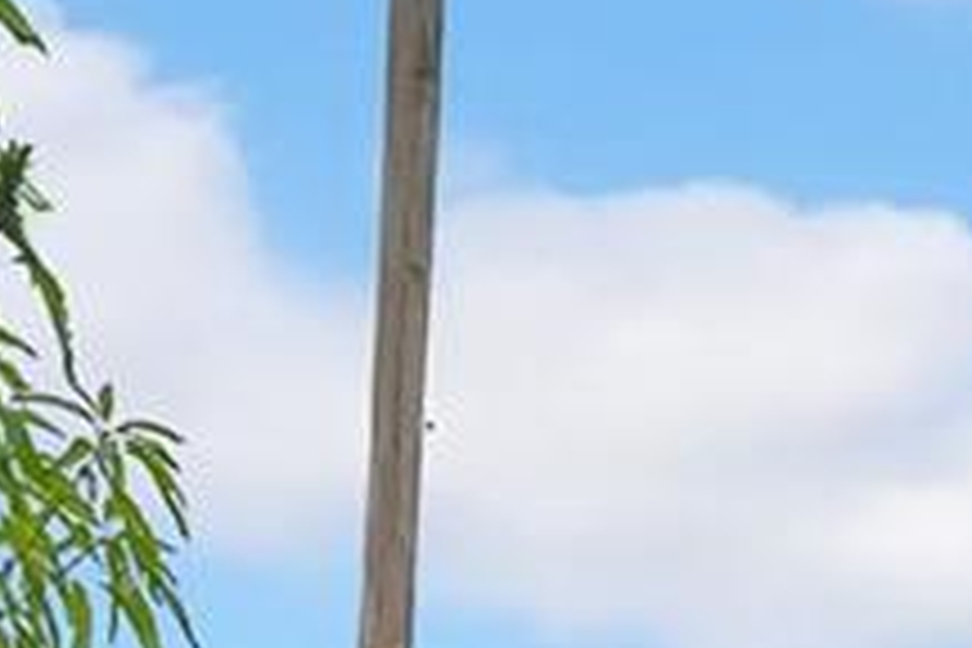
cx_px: 464
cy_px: 1714
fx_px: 2403
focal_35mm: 89
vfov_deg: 11.6
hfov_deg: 22.9
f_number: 4
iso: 800
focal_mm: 12
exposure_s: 1/6400
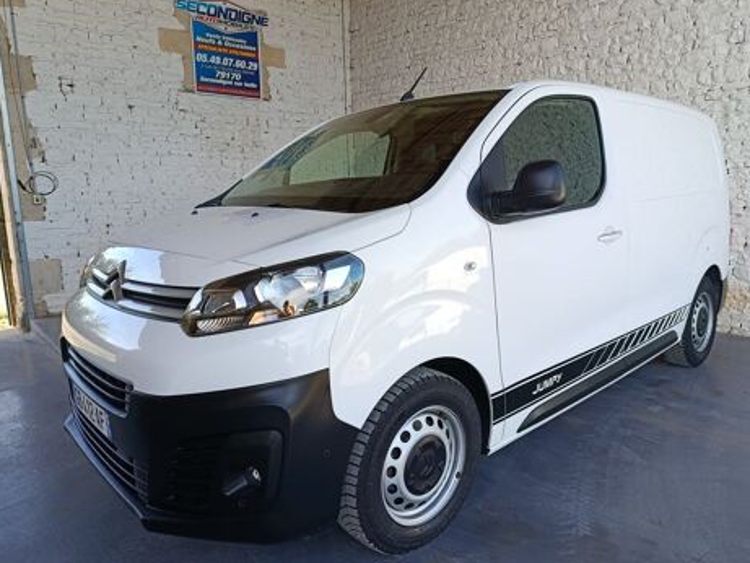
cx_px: 386
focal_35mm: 25
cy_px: 283
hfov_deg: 69.4
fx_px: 542
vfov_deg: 54.9
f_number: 1.7
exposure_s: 1/100
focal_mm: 5.24
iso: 57
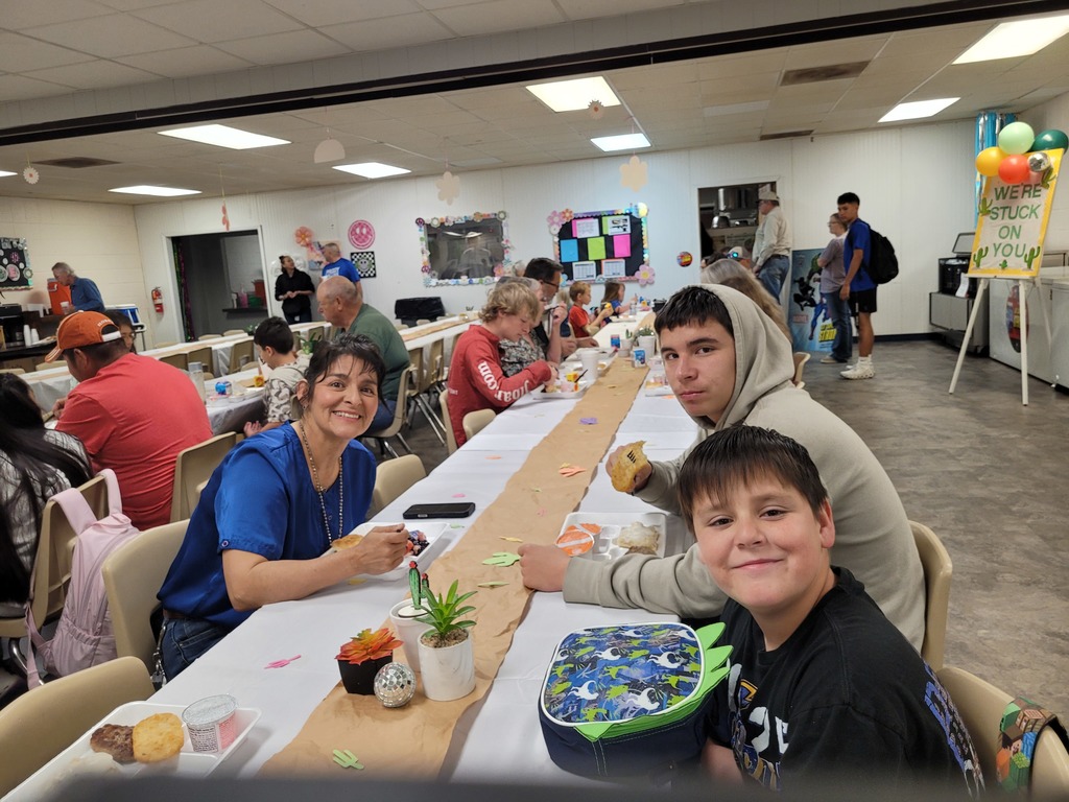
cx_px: 534
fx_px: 803
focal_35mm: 26
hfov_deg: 67.3
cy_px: 401
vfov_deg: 53.1
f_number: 1.8
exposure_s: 1/120
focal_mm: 5.4
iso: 160
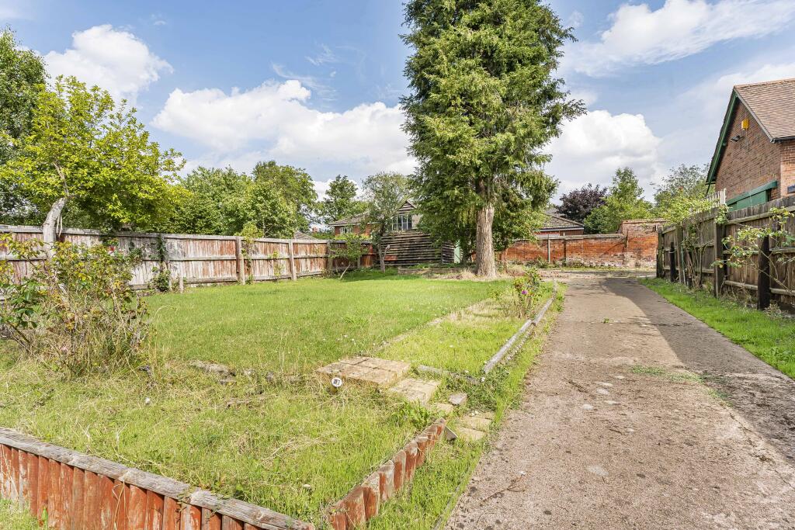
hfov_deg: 96.7
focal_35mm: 16
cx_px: 398
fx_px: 353
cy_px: 265
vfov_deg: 73.8
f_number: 9
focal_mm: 16
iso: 400
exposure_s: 1/320
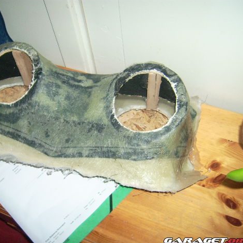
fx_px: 334
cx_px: 87
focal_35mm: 42
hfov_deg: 39.7
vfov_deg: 40.0
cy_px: 122
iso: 100
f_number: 2.8
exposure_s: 1/60
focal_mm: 5.95
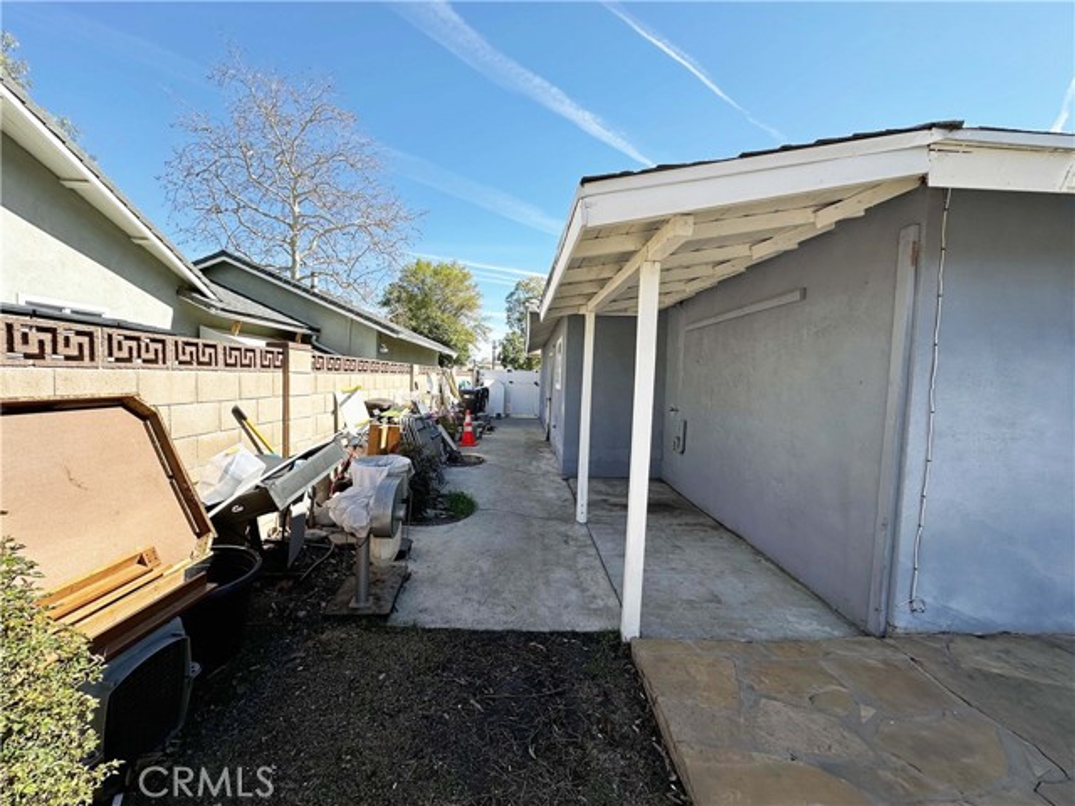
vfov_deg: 85.7
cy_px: 403
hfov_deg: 102.1
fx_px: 435
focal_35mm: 14
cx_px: 538
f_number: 2.2
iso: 40
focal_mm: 2.22
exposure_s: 1/963
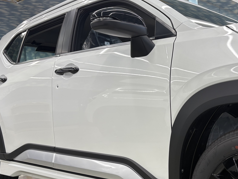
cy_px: 119
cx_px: 163
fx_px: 323
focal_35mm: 47
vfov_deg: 30.7
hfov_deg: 39.8
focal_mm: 5.96
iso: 64
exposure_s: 1/122
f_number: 1.6
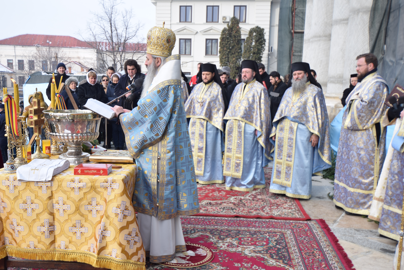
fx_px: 426
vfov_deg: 35.0
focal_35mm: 38
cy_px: 155
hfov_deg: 50.5
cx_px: 174
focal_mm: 22
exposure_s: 1/80
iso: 160
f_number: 7.1
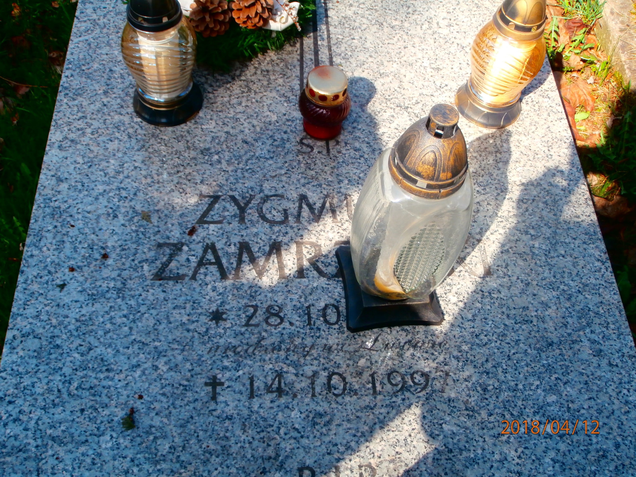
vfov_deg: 37.7
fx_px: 698
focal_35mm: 38
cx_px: 318
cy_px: 238
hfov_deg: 49.0
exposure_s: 1/320
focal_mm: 6.67
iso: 100
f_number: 3.9
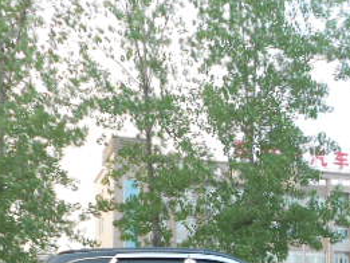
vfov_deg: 19.6
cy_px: 307
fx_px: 718
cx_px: 295
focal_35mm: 71
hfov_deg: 26.7
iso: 80
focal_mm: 5.1
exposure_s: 1/100
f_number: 3.4
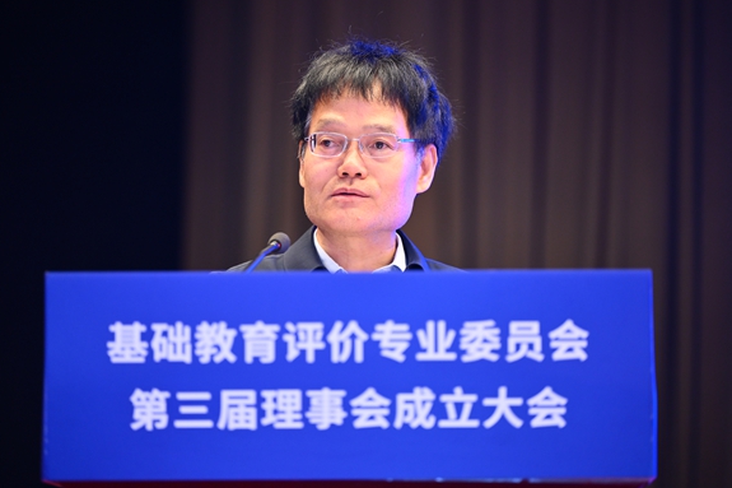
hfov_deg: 10.7
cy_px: 243
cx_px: 363
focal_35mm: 193
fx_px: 3923
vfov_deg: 7.1
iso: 800
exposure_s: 1/125
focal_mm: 185
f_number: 2.8
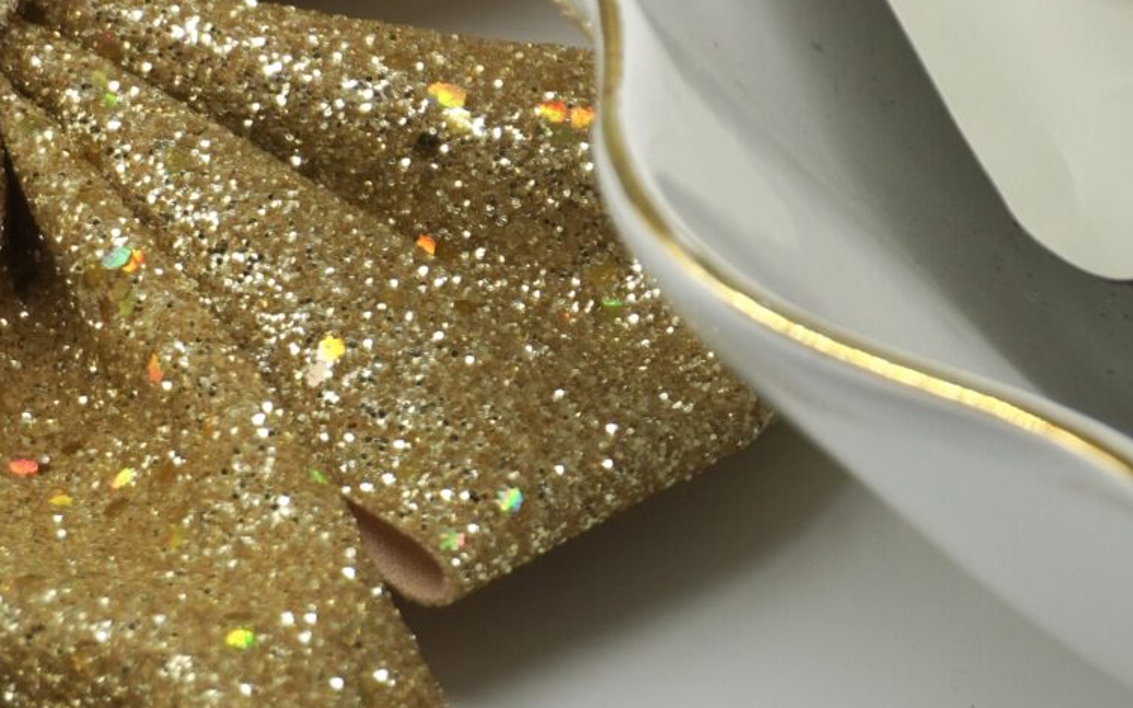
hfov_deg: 8.5
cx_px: 1214
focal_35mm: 245
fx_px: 7557
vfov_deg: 5.3
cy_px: -505
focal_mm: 47
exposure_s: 1/160
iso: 160
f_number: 5.6
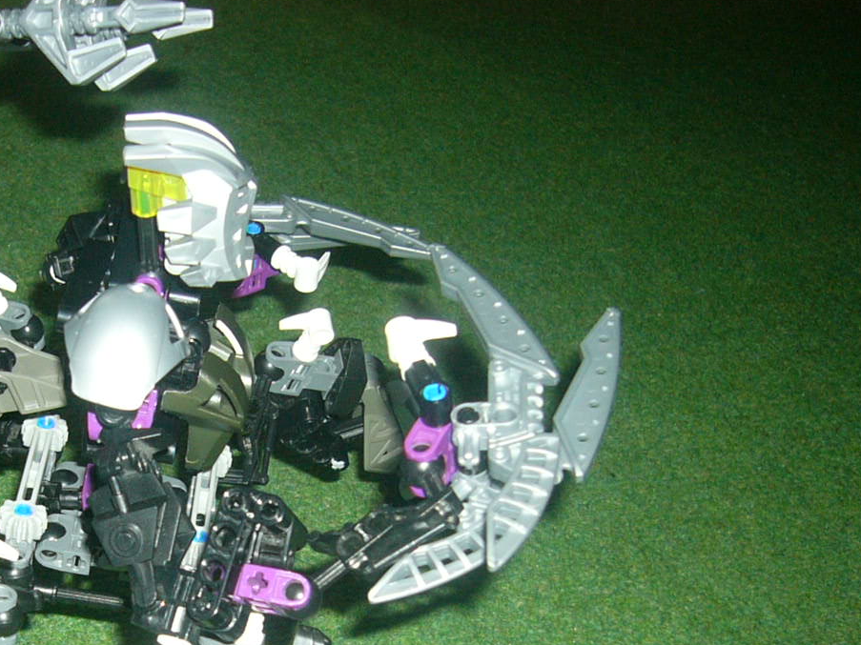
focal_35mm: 62
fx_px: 1542
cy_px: 557
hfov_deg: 30.4
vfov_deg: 23.1
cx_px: 173
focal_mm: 5.8
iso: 100
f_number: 2.8
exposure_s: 1/60
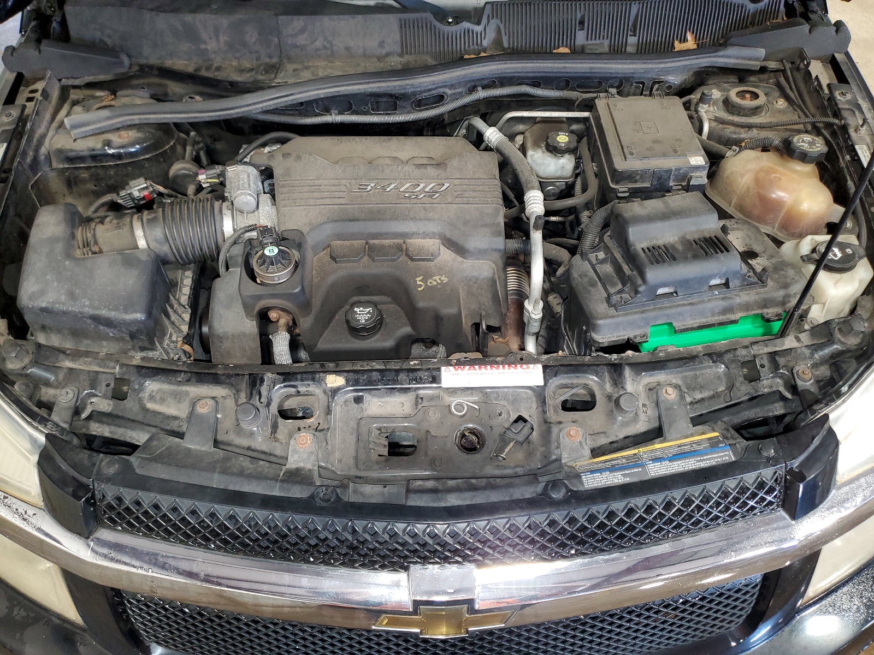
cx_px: 437
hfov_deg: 67.3
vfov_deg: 53.1
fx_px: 656
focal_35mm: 26
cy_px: 328
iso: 157
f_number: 1.5
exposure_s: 1/24
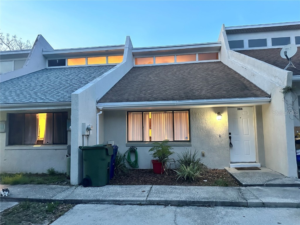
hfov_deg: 71.6
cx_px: 150
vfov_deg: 56.8
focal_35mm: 24
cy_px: 112
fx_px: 208
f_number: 1.78
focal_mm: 6.86
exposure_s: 1/40
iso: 1000
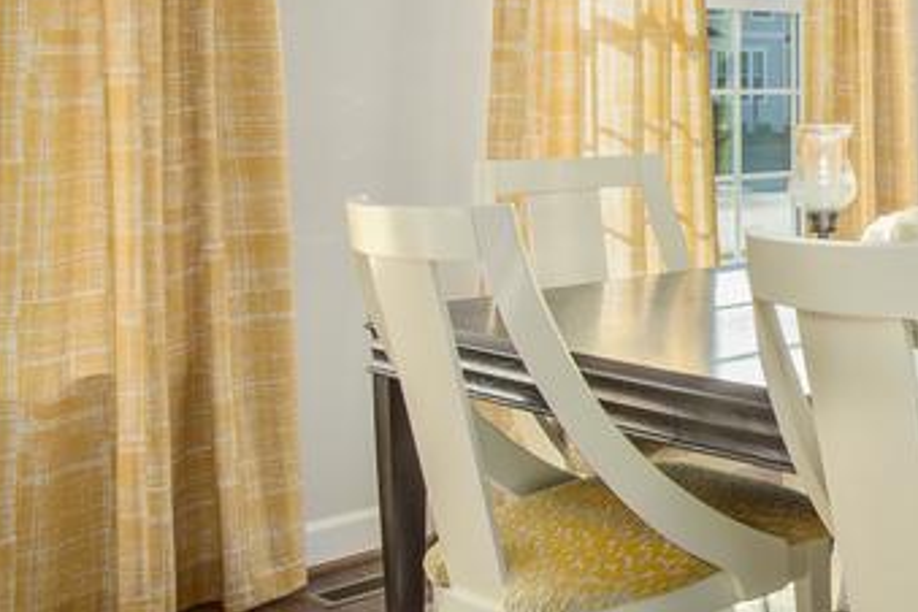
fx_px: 1428
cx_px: 1284
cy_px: 88
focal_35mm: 56
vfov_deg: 23.7
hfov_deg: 27.6
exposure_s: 1/250
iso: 320
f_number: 8
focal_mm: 19
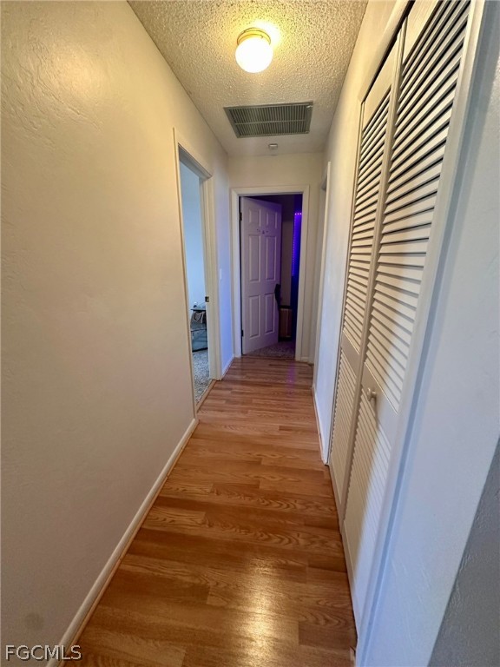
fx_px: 270
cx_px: 250
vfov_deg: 102.1
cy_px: 334
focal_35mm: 14
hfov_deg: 85.7
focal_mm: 2.22
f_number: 2.2
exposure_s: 1/60
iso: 400
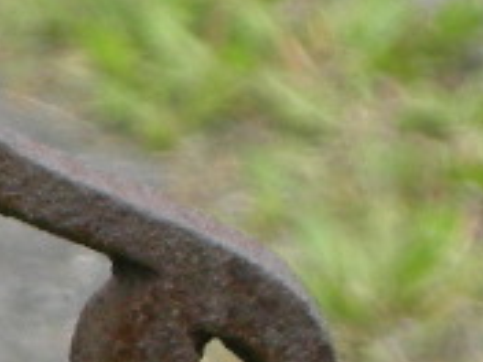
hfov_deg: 2.2
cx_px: -796
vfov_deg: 1.6
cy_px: 735
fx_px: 12753
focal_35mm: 914
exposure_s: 1/67.1
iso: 101
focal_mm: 26.3
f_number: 5.3
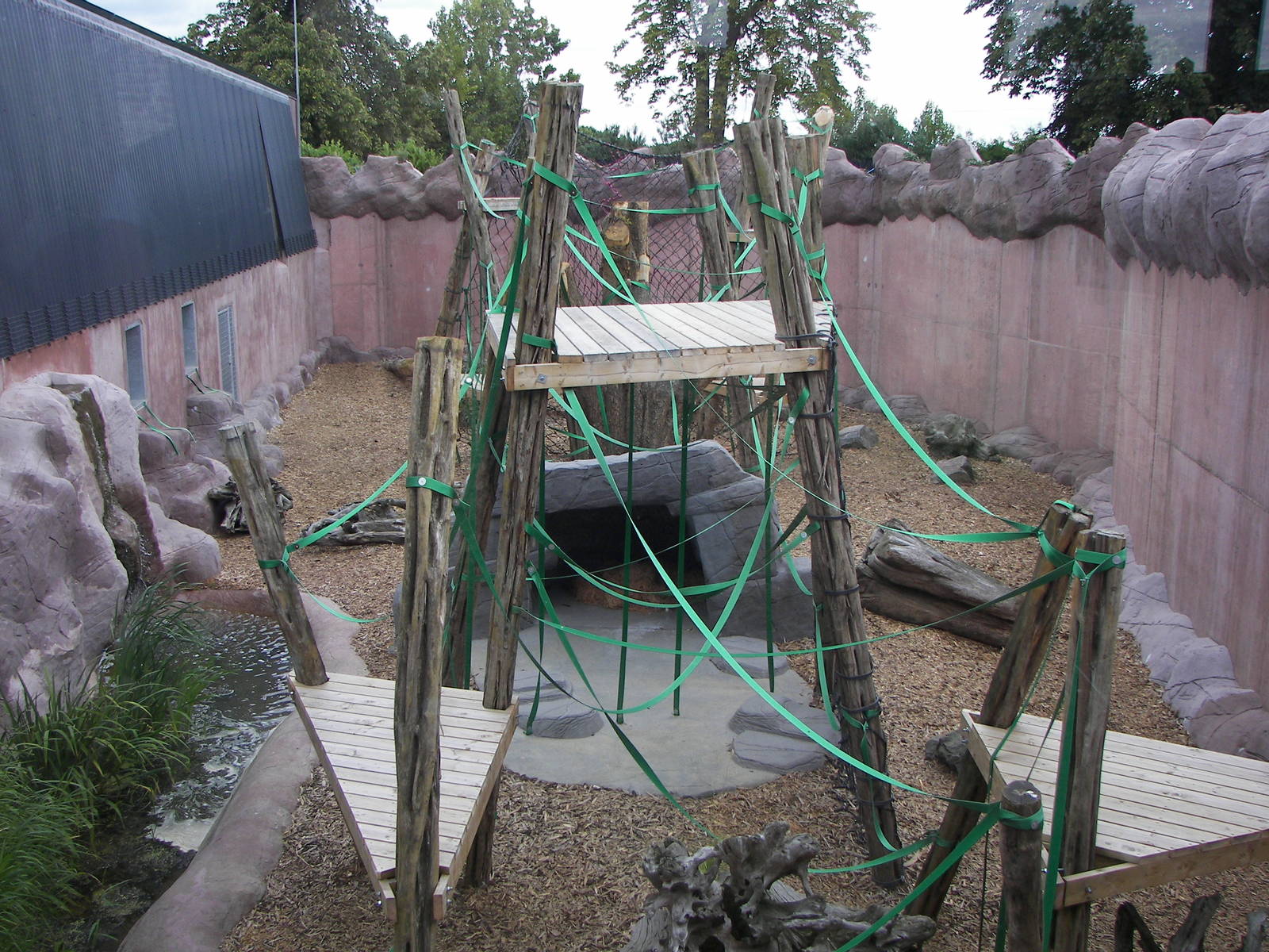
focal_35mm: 36
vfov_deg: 39.7
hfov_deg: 51.4
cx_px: 634
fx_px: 1320
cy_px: 476
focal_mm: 6
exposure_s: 1/400
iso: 64
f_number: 2.8
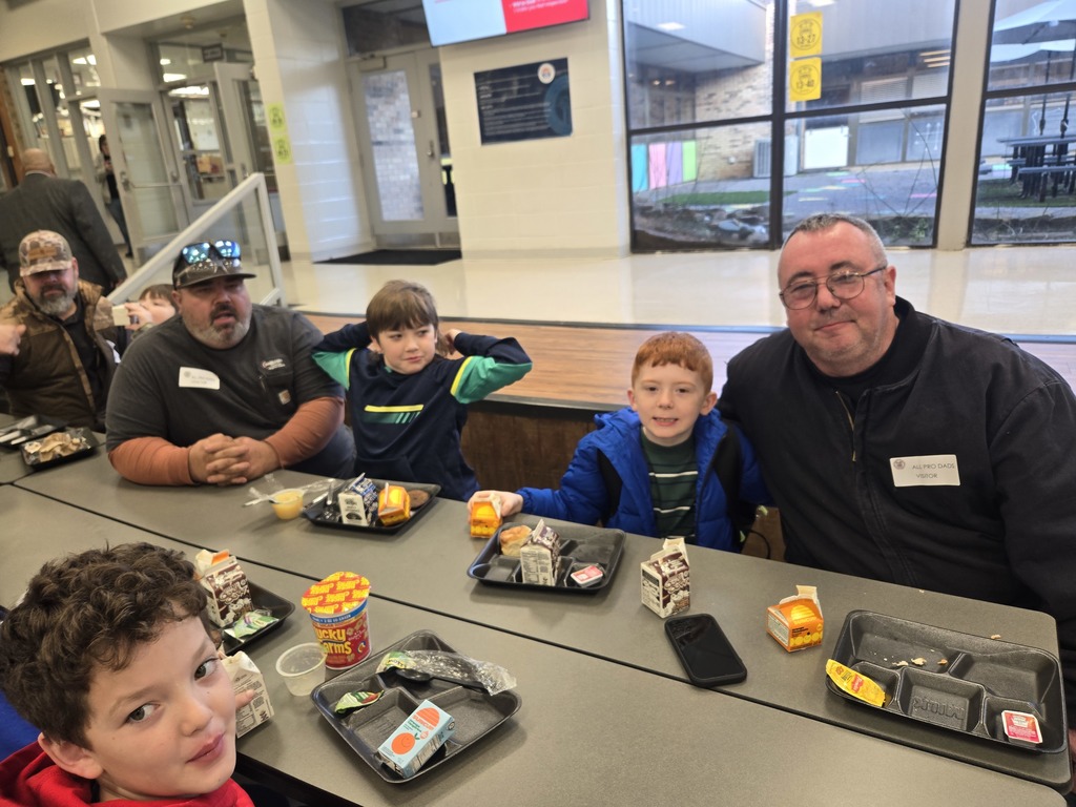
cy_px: 404
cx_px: 538
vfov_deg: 58.9
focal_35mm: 23
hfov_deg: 73.9
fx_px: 715
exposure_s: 1/61.5
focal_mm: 5.4
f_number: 1.8
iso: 80
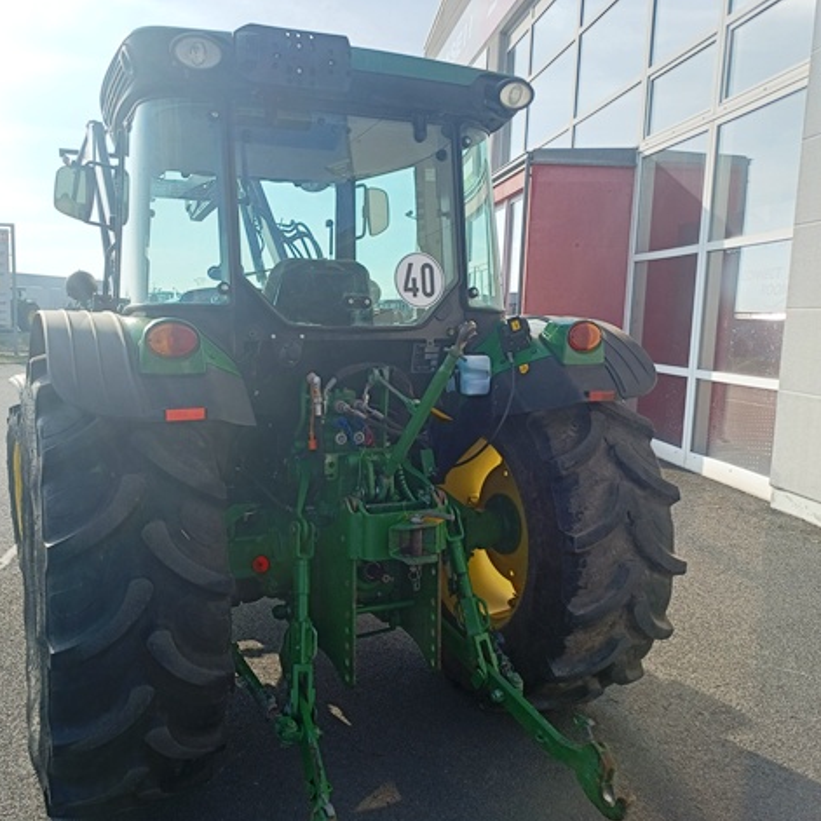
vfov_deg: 54.0
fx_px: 805
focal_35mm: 30
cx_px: 319
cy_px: 417
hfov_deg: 53.6
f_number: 1.8
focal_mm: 4.65
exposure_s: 1/654
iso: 50
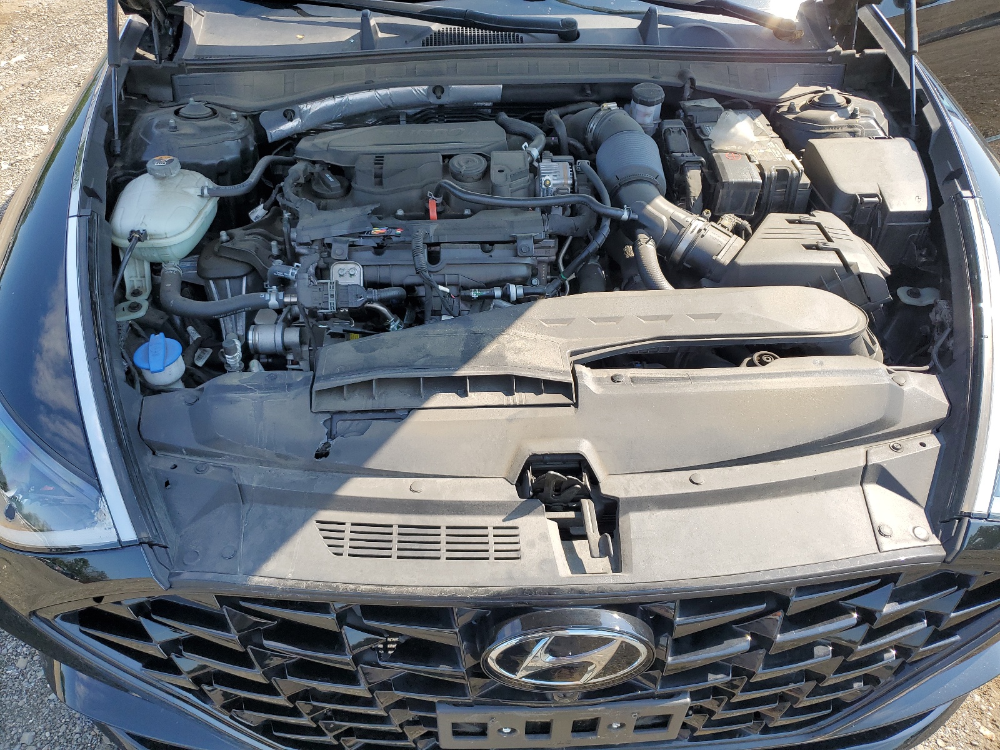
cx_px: 500
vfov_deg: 53.1
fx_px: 751
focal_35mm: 26
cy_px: 375
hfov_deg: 67.3
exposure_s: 1/833
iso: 50
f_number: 1.5
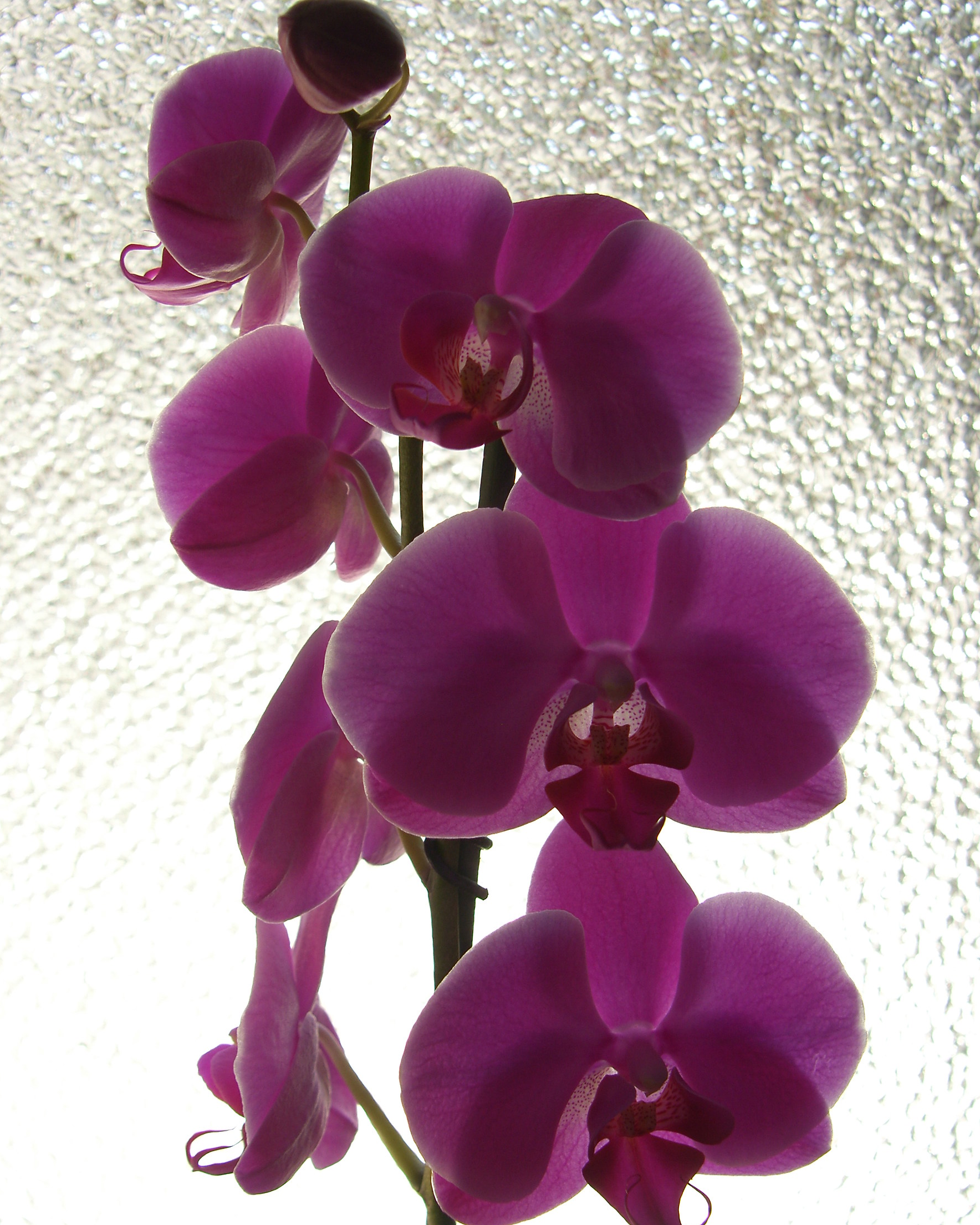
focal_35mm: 53
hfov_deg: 28.6
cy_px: 611
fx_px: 1922
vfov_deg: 35.4
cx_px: 498
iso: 50
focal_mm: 12.9
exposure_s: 1/160
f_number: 4
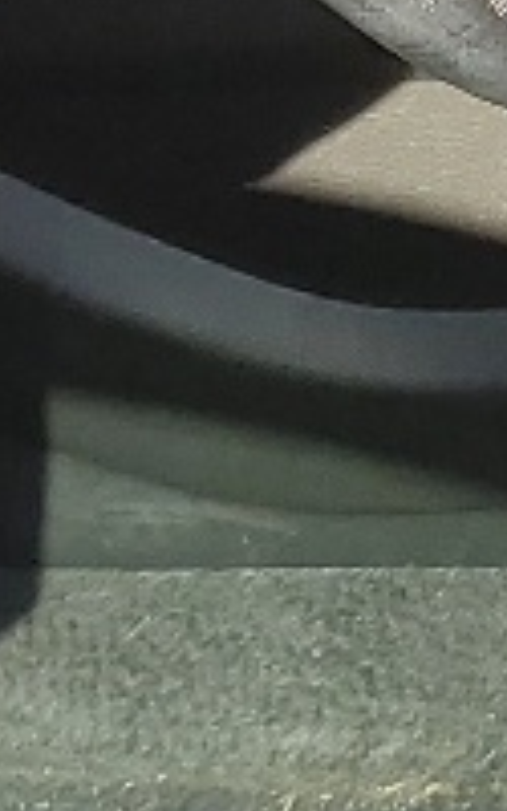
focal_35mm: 220
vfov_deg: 9.4
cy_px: -191
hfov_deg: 5.6
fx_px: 4864
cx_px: 1452
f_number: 1.5
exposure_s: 1/435
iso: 50
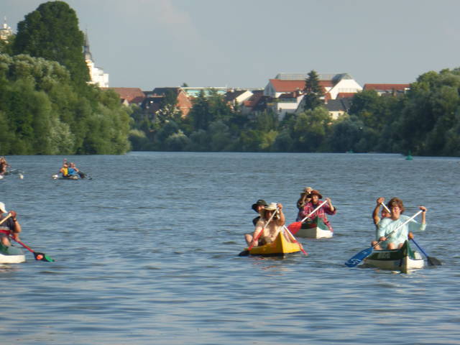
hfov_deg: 4.7
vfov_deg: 3.5
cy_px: 172
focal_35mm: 425
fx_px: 5648
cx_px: 230
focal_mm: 68.9
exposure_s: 1/400
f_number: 5.9
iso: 160
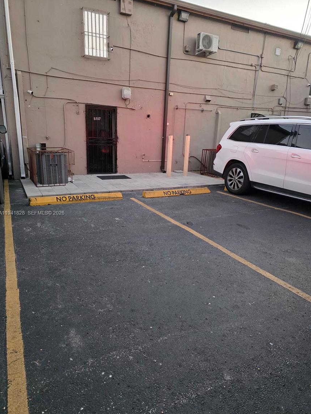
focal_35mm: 24
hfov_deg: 56.8
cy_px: 213
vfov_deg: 71.6
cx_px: 160
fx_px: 287
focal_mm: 6.3
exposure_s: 1/120
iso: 1250
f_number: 1.7
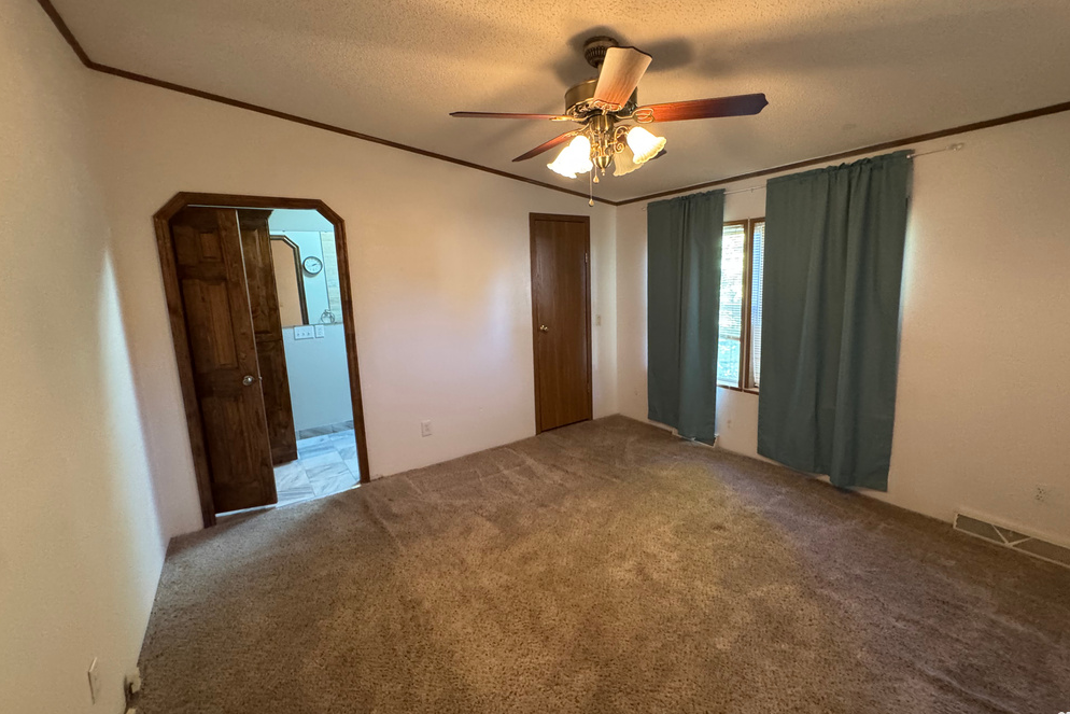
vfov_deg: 77.3
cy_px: 345
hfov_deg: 100.4
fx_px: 446
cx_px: 539
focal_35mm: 15
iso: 640
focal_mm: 2.22
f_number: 2.2
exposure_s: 1/60
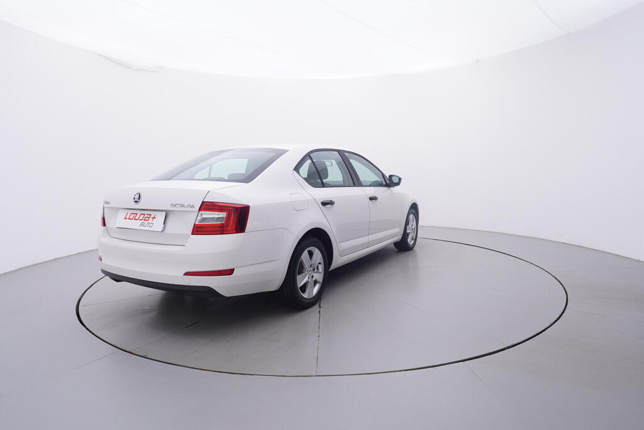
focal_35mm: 22
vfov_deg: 56.2
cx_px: 322
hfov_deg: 77.3
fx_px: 403
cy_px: 215
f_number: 5
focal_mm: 15
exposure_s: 1/80
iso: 200
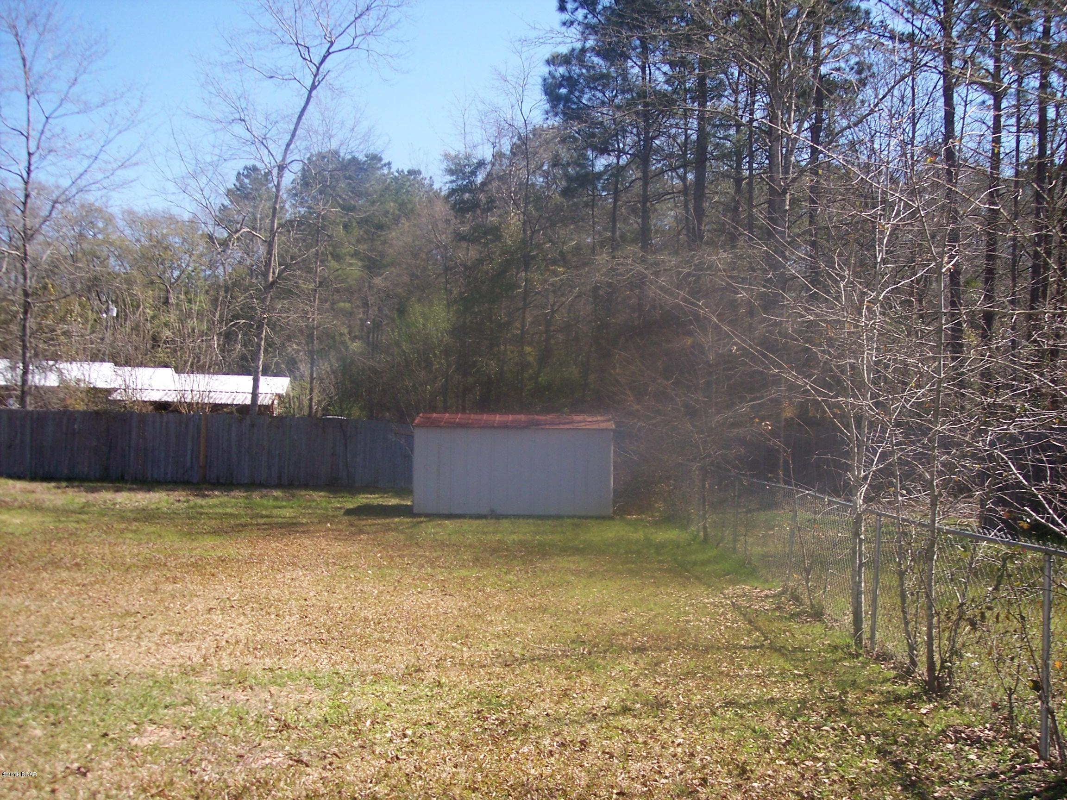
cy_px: 400
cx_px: 534
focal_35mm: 39
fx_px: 1202
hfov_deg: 47.9
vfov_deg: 36.8
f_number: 3.4
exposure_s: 1/500
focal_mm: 8
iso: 100
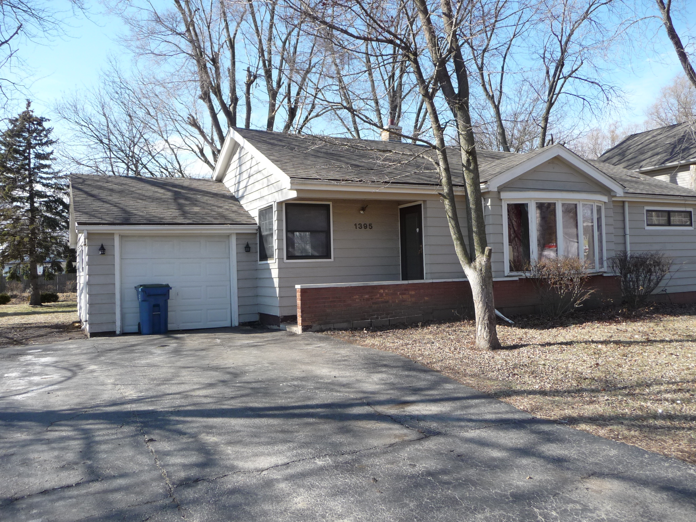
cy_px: 261
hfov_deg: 63.4
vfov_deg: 49.7
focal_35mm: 28
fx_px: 563
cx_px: 348
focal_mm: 4.7
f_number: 3.3
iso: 100
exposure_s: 1/400
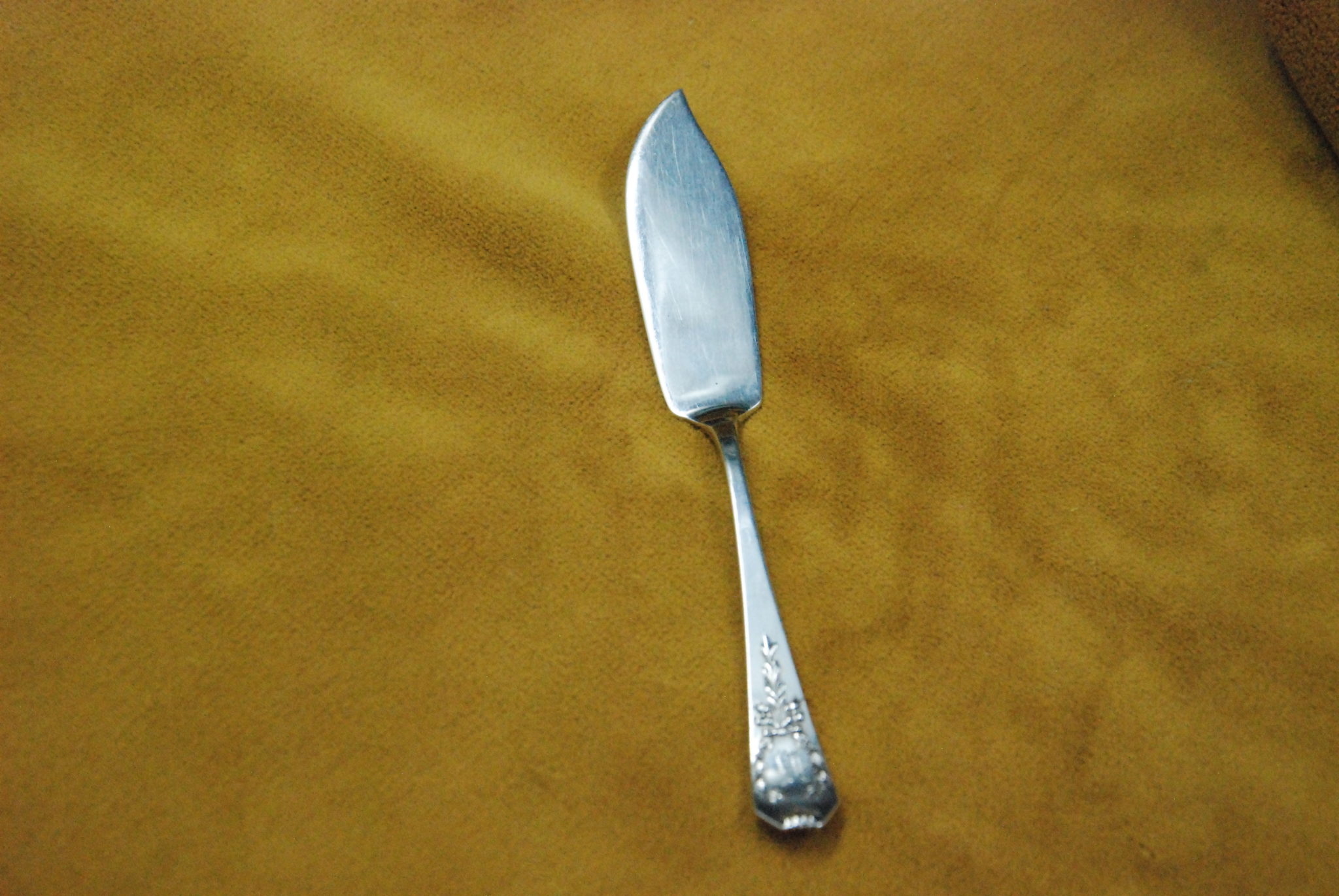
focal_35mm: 87
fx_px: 3240
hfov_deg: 23.4
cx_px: 670
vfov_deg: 15.8
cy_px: 448
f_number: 8
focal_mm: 58
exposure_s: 1/1000
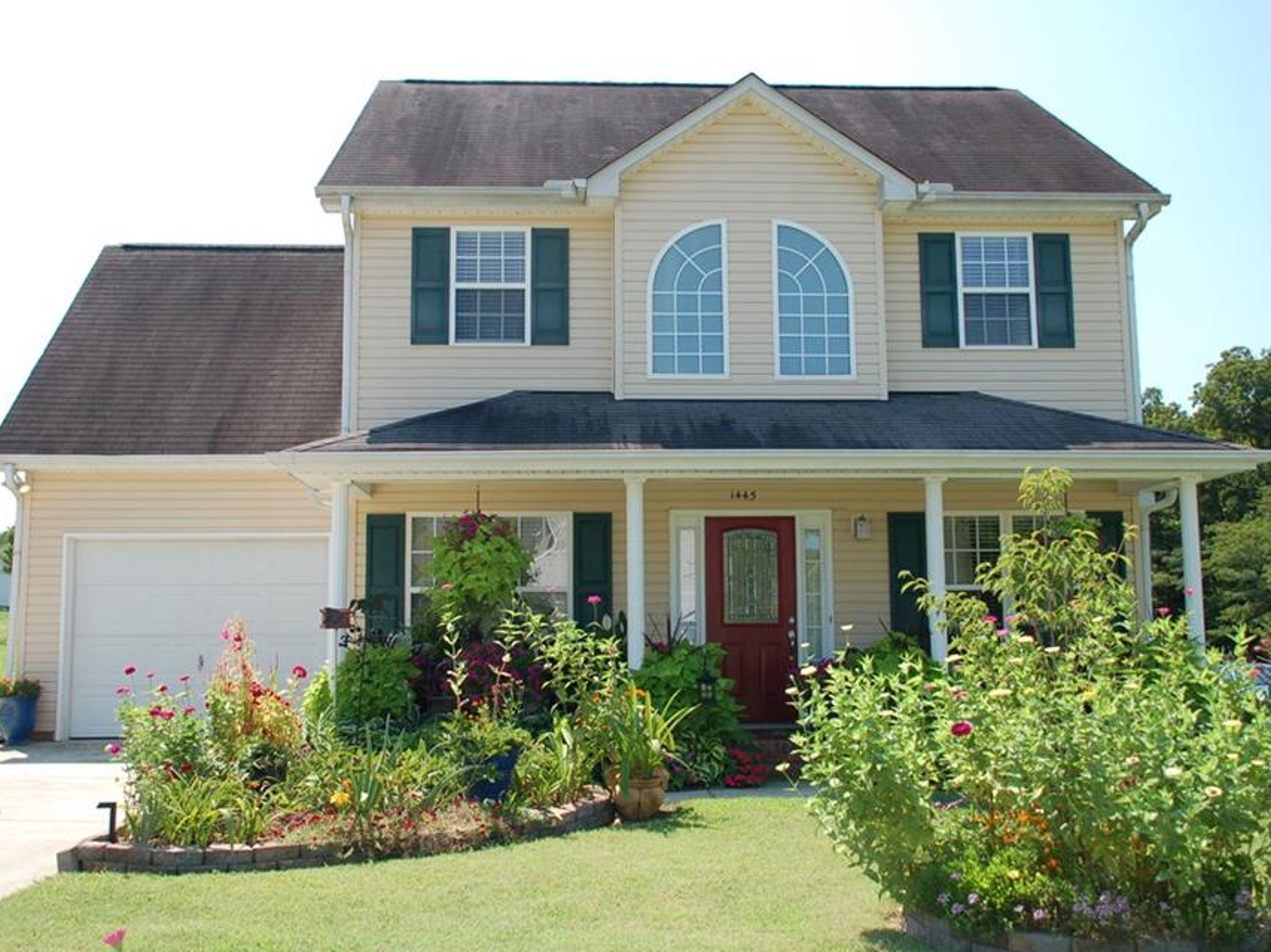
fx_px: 1395
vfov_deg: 37.7
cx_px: 647
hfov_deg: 49.0
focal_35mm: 38
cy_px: 470
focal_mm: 22
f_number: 3.8
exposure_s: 1/500
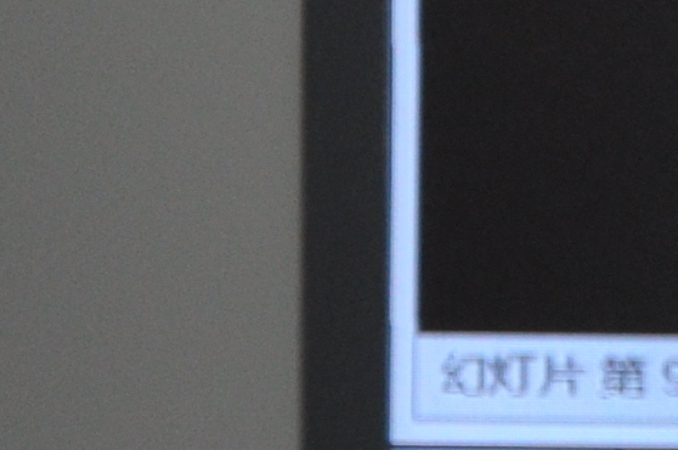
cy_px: 130
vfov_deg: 3.7
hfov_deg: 5.1
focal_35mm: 369
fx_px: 6937
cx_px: 2458
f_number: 4.2
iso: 500
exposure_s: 1/125
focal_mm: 32
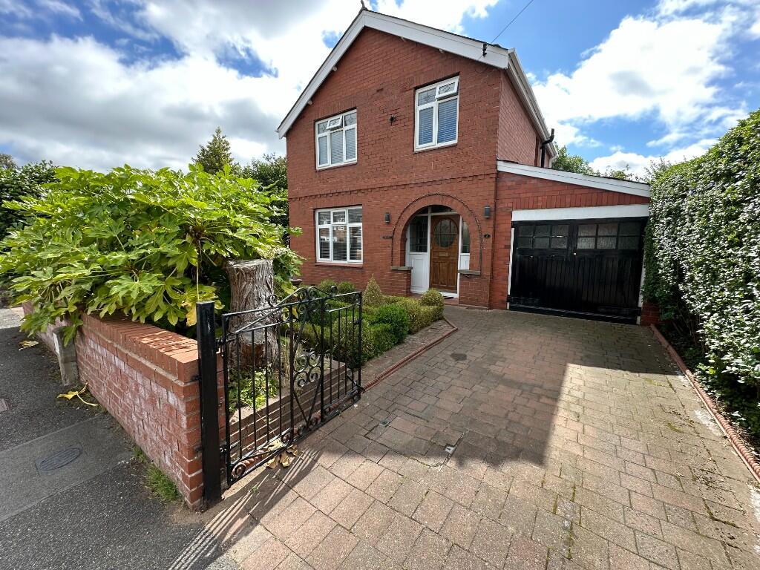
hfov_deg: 102.1
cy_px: 285
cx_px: 380
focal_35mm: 14
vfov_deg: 85.7
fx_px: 307
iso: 40
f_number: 2.2
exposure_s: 1/502
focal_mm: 2.22
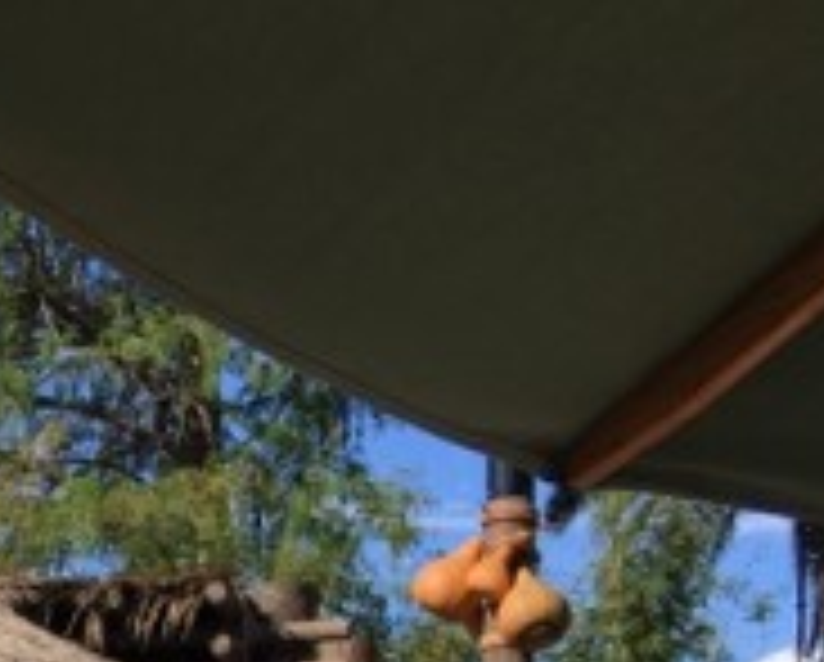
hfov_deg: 16.8
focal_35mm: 108
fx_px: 2638
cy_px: 1097
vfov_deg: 13.2
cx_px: -212
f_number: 2.2
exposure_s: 1/1399
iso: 25
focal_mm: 4.15
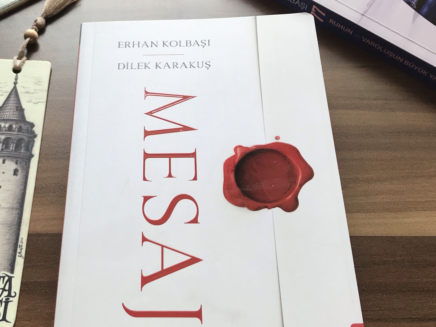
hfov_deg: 37.9
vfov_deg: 29.1
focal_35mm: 50
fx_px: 630
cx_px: 161
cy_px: 146
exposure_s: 1/167
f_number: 1.8
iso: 20
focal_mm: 3.99
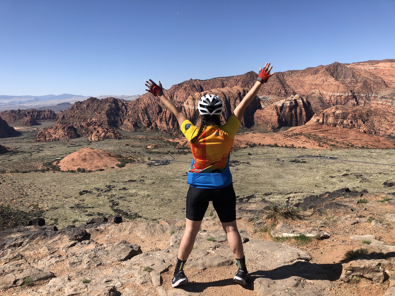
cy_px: 148
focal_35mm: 28
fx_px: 320
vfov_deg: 49.7
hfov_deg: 63.4
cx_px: 198
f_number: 1.8
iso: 20
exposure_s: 1/2433
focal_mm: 3.99
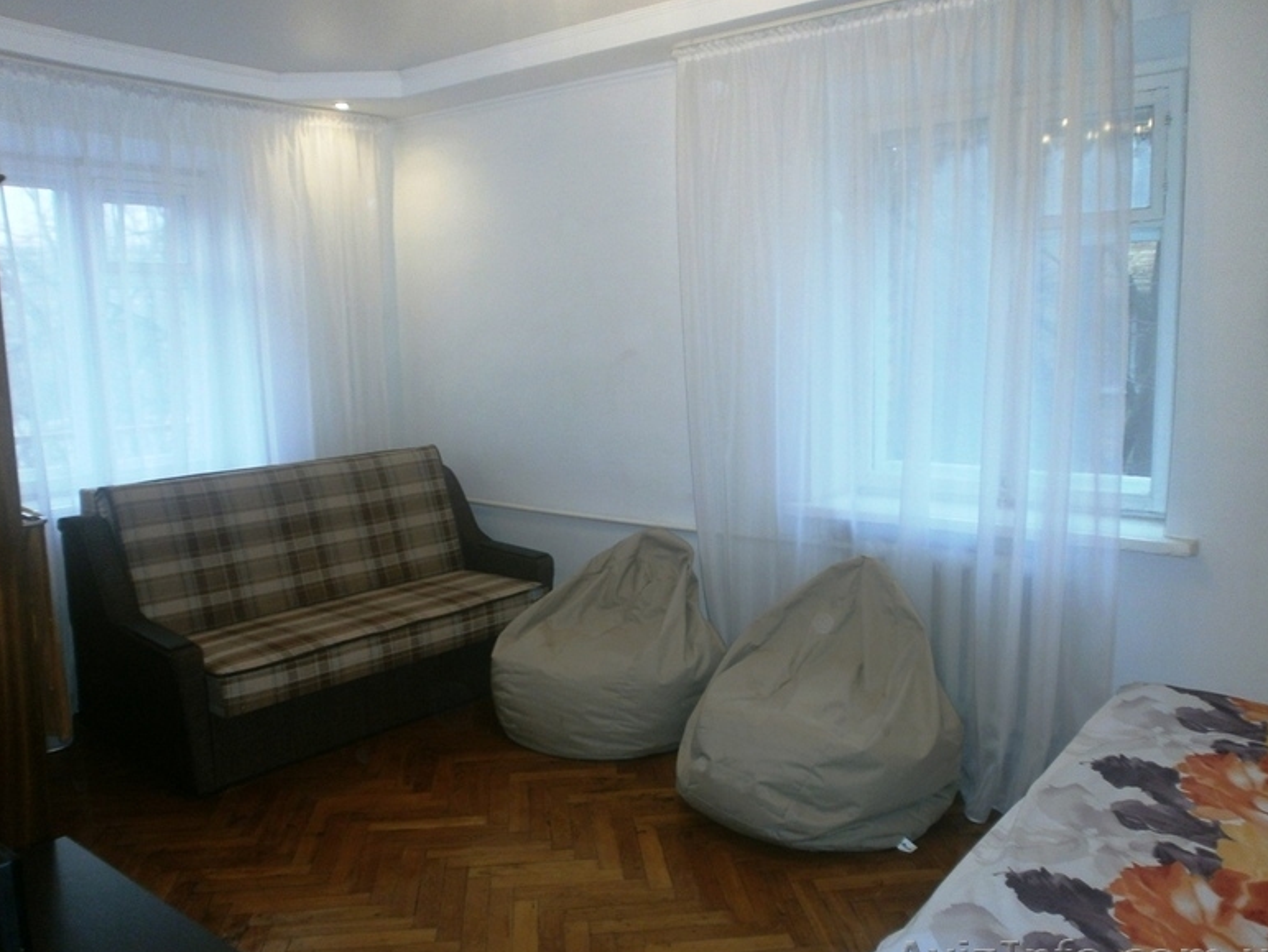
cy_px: 490
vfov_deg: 49.8
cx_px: 651
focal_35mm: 28
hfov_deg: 63.4
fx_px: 1026
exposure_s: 1/30
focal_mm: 4.8
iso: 125
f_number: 2.9
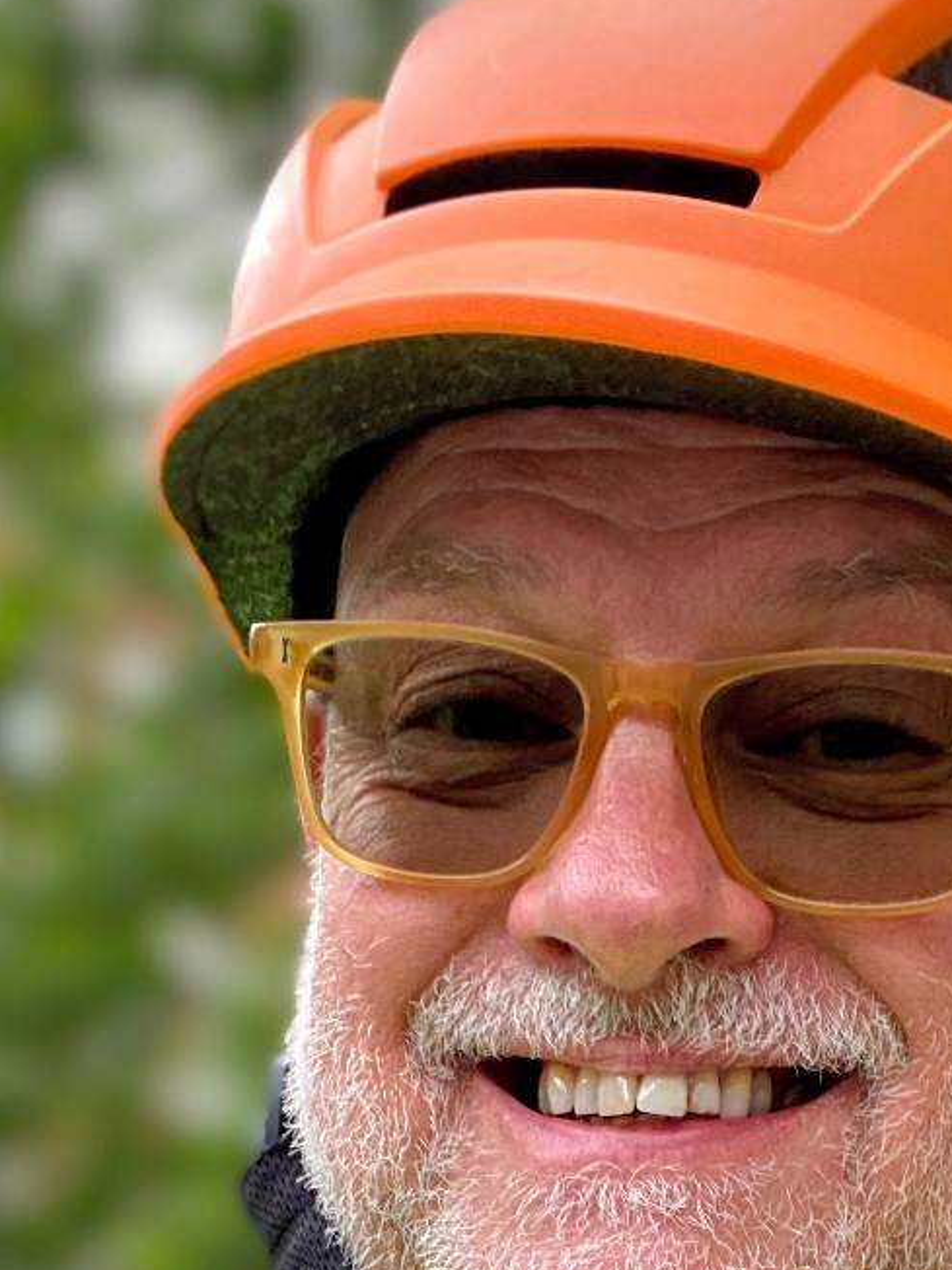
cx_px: 751
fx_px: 2603
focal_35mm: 71
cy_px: 1334
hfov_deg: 20.5
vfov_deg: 25.7
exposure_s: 1/122
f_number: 2.2
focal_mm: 2.71
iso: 32
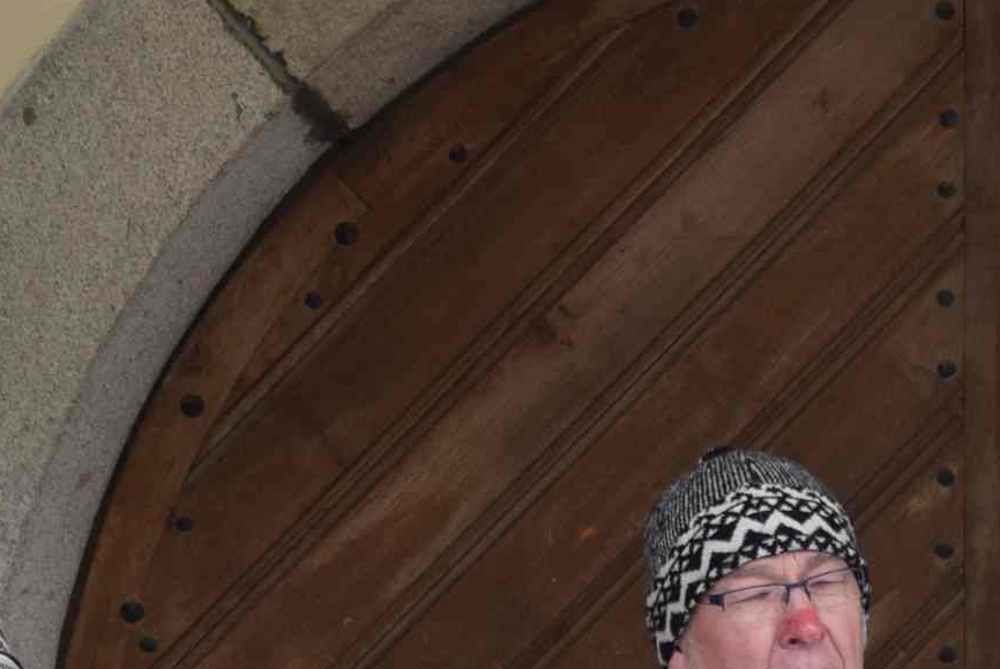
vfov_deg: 6.9
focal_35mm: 197
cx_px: 1216
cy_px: 1075
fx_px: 5477
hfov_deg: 10.3
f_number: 6.3
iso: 400
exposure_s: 1/160
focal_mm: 38
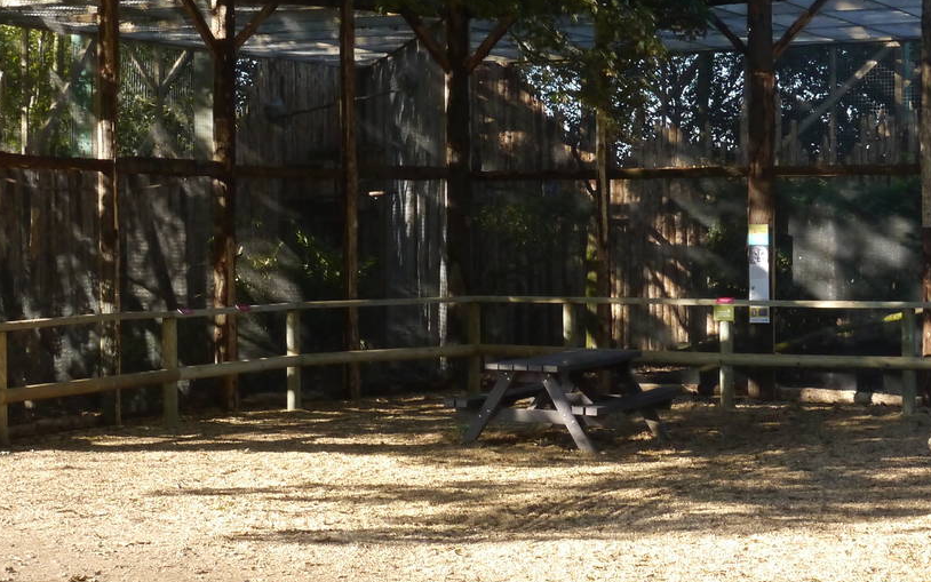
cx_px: 543
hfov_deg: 27.4
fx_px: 1903
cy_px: 252
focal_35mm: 75
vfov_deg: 17.4
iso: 800
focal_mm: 18
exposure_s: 1/200
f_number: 9
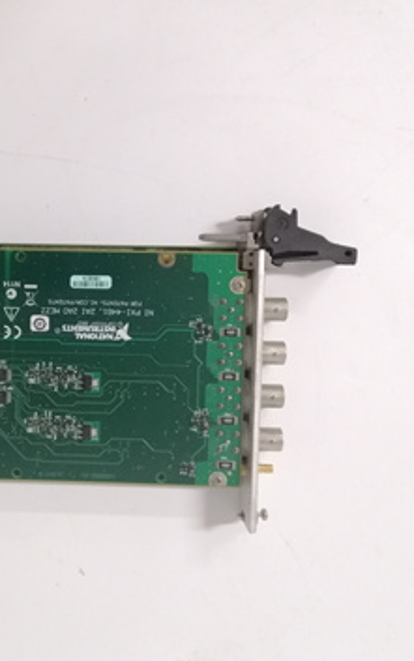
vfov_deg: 50.4
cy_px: 317
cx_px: 62
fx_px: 703
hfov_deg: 31.6
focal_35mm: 39
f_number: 2.2
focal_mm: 3.81
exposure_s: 1/25
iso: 320
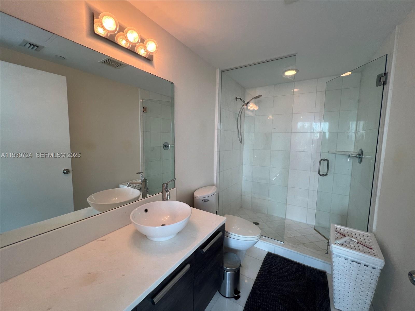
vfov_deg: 89.9
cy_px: 156
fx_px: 156
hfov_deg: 106.2
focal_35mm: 13
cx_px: 208
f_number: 1.8
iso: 64
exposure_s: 1/120
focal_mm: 1.57
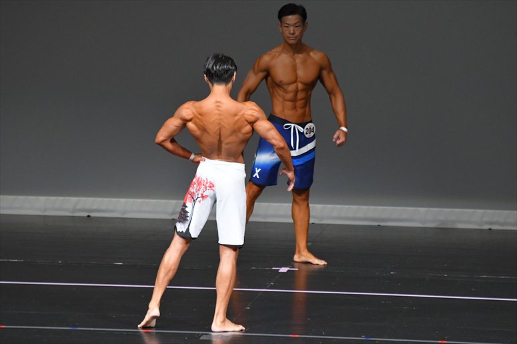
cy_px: 172
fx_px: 4952
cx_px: 258
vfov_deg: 4.0
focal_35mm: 345
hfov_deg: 6.0
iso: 4000
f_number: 5.6
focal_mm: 230
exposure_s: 1/400
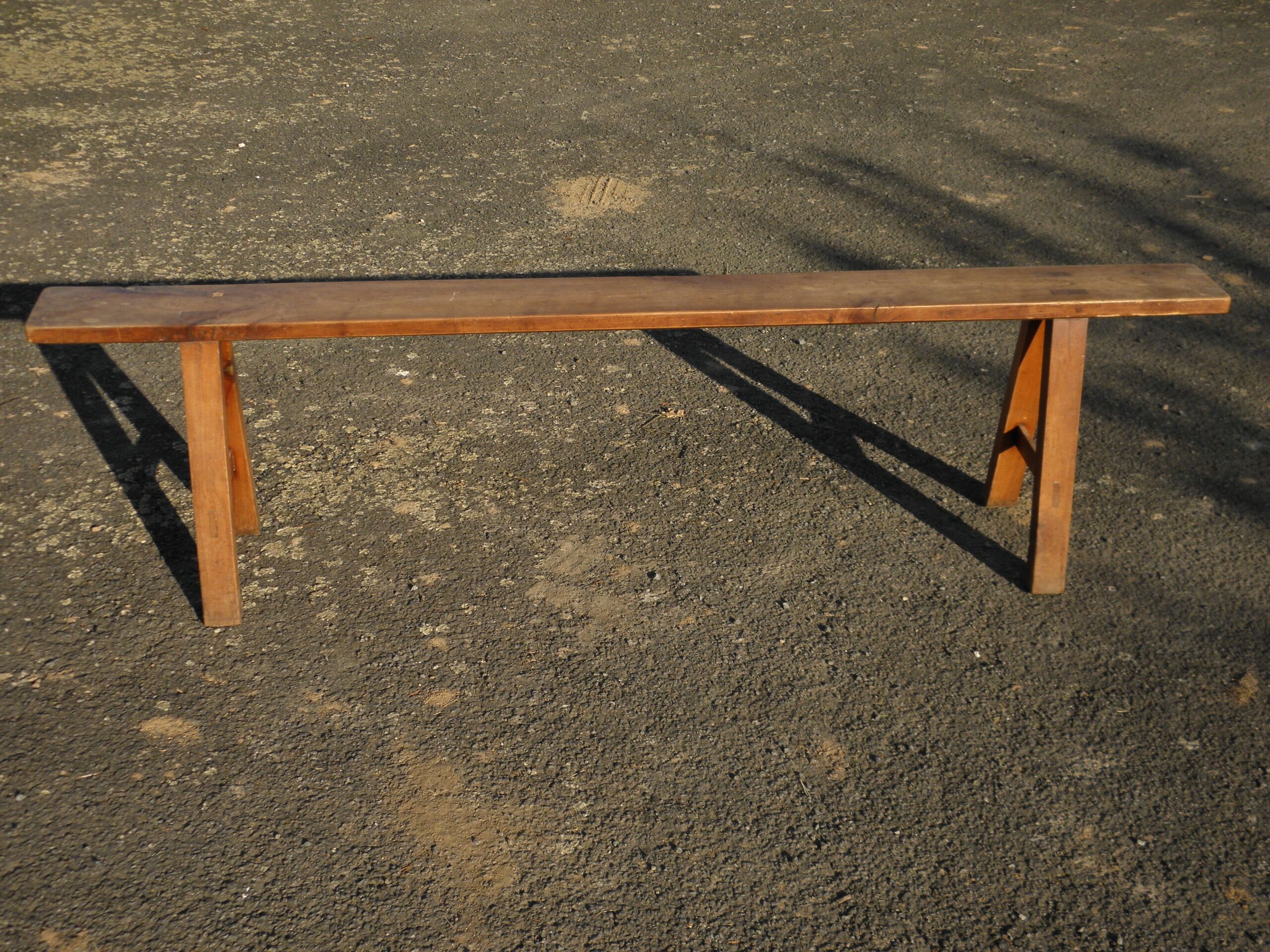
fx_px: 1504
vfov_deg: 35.1
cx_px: 635
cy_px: 476
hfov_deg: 45.8
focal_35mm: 41
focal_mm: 7.5
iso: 100
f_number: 3.8
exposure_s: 1/640
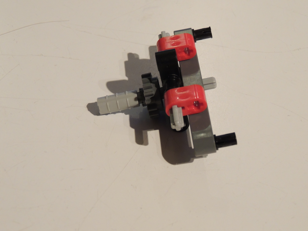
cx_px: 154
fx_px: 756
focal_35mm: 85
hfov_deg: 23.0
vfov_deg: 17.4
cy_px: 116
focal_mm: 15.1
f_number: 4
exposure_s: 1/20
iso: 800
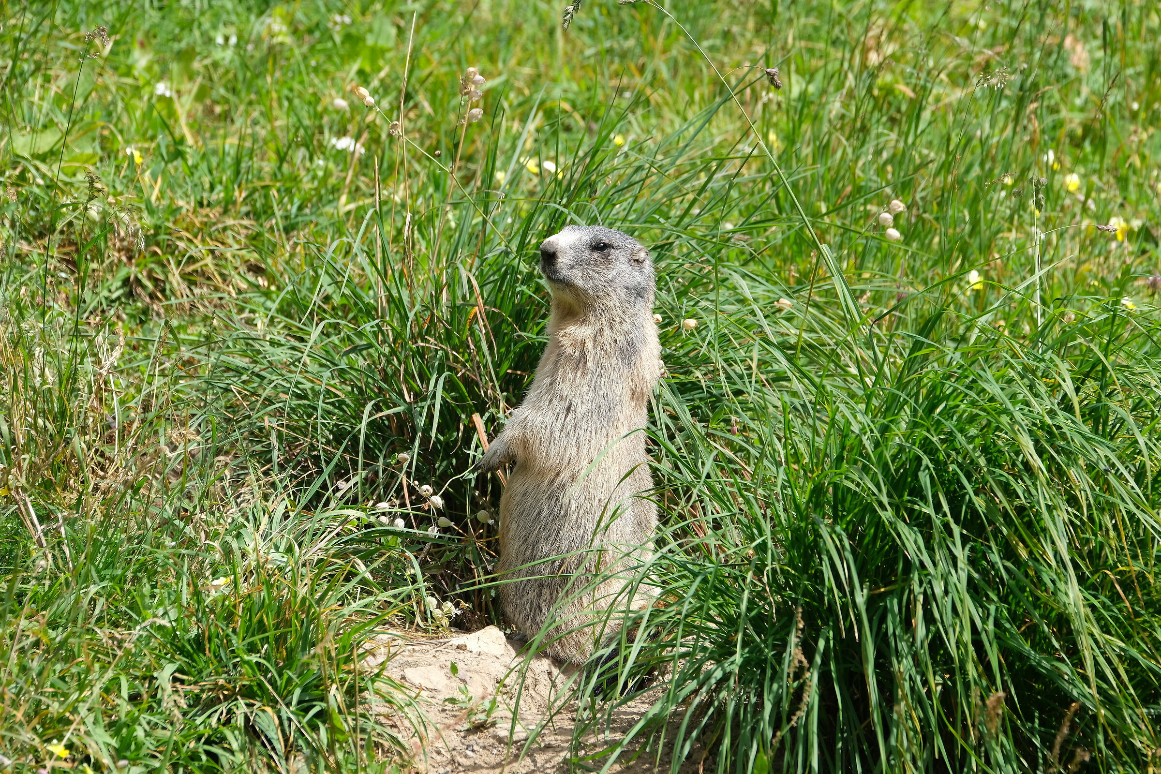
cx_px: 580
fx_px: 19348
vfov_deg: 2.3
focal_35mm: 600
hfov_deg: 3.4
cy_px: 387
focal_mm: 400
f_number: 8
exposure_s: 1/500
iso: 500
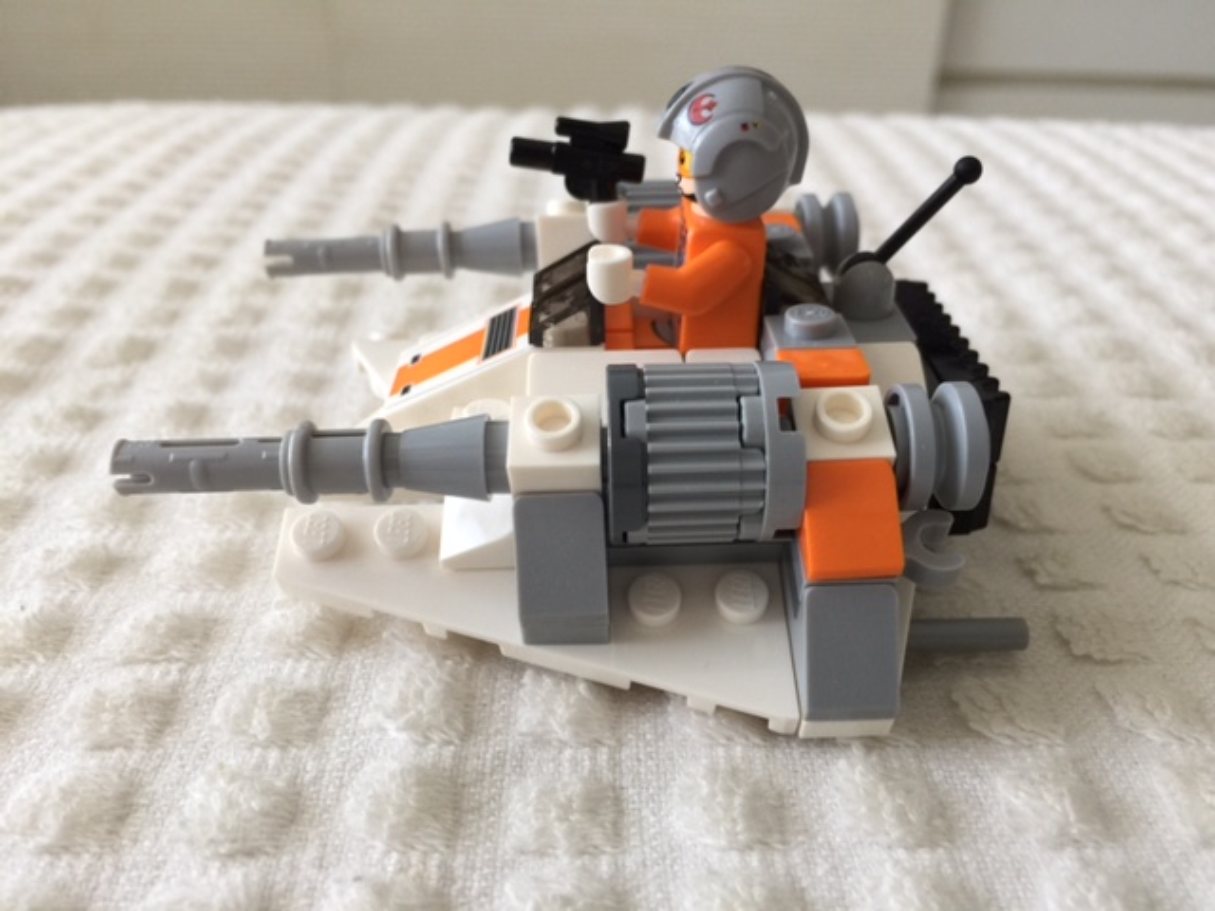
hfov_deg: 61.7
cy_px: 456
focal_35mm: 29
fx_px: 1018
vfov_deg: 48.2
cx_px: 608
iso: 32
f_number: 2.2
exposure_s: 1/30
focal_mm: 4.15
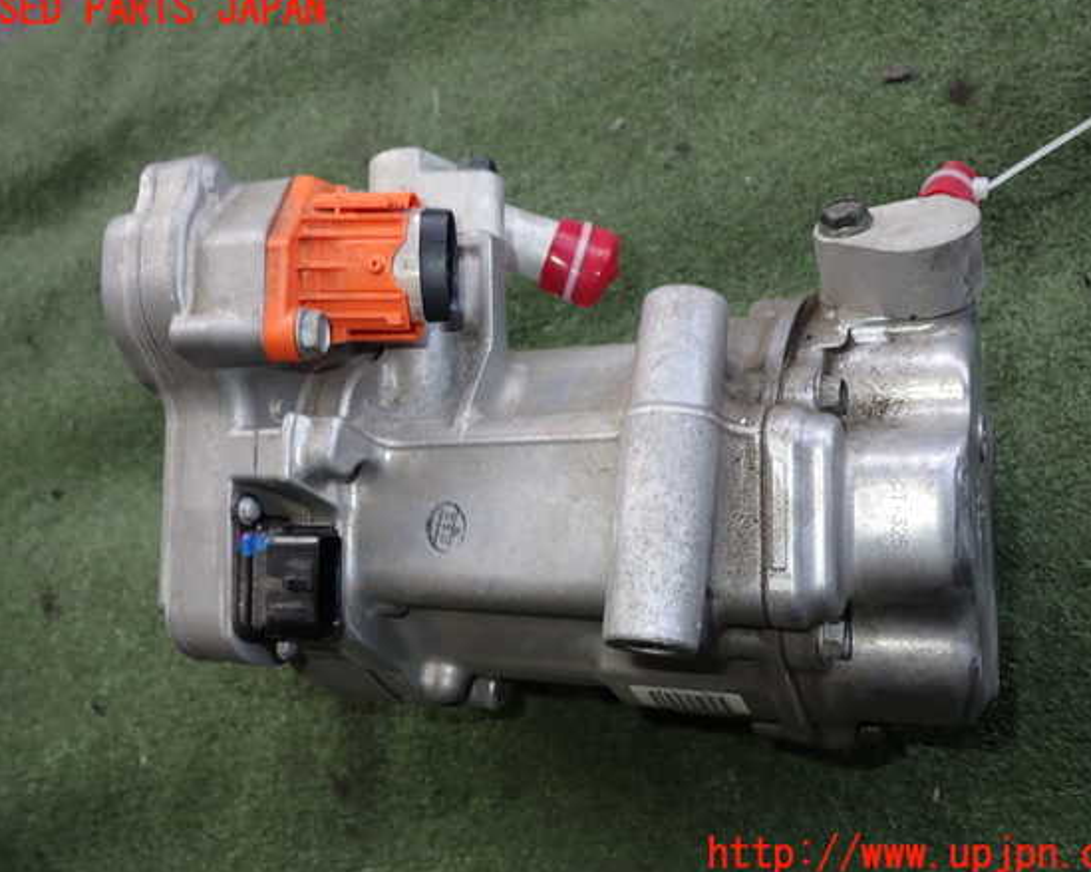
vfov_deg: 45.8
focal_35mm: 32
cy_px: 433
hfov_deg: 55.7
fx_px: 1033
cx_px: 560
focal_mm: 5.4
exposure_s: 1/30
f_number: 6.3
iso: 100
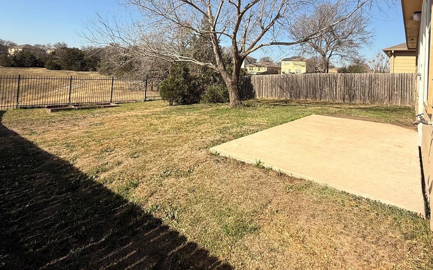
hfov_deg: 85.1
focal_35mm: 20
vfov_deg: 56.5
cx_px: 215
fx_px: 236
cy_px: 65
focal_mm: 2.22
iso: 50
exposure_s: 1/2165
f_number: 2.2
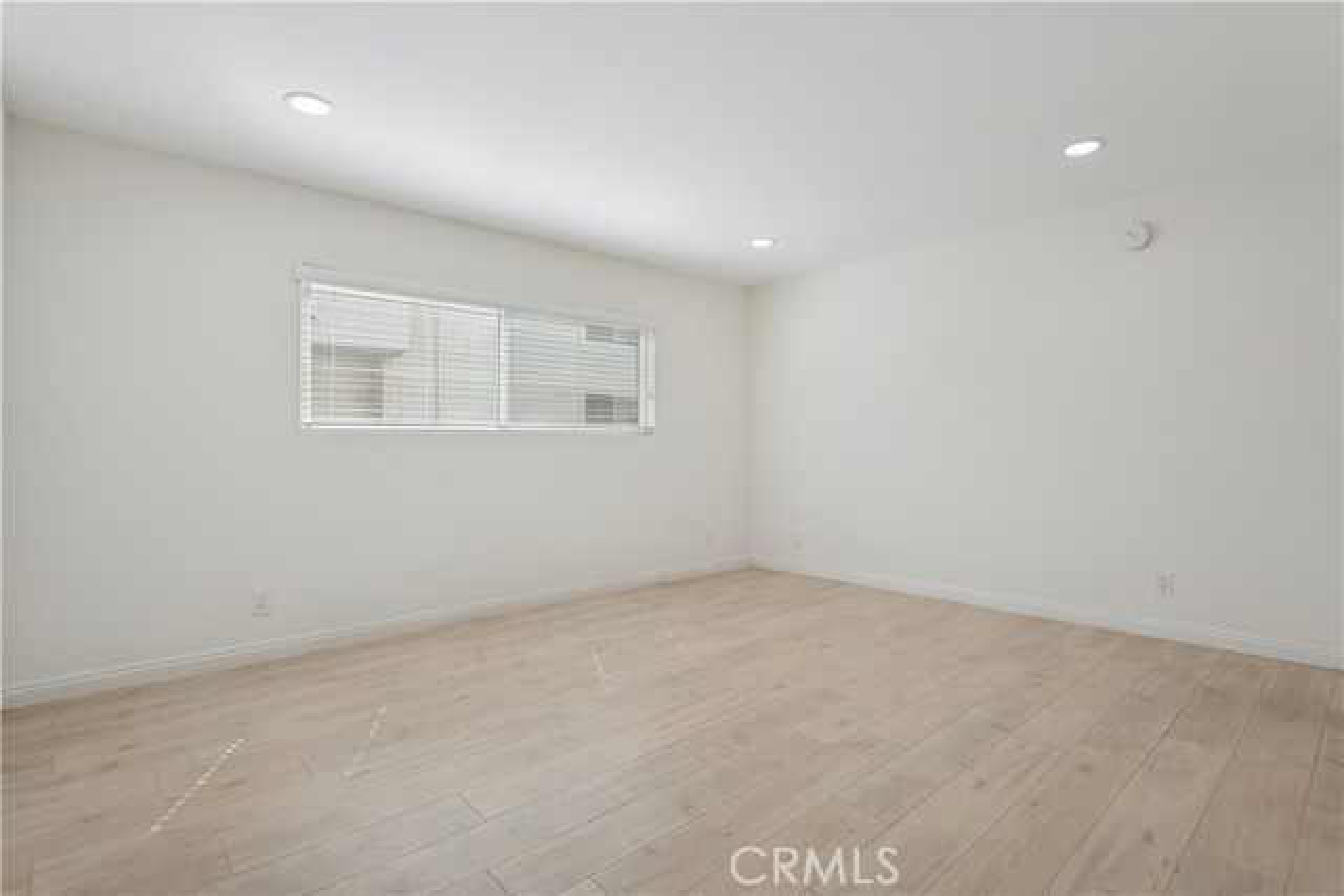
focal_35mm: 17
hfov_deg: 93.9
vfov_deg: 71.1
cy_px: 448
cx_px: 672
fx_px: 627
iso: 125
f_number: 8
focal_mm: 16.8
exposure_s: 1/50
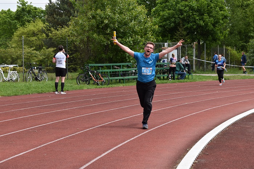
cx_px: 127
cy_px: 84
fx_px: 582
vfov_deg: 16.5
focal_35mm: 82
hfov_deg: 24.6
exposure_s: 1/320
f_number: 9
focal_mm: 55
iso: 200
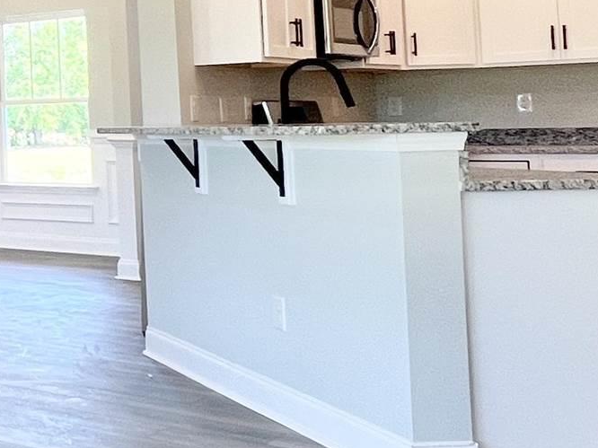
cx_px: -351
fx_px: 1036
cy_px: 79
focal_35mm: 60
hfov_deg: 23.8
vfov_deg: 24.0
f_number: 1.8
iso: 100
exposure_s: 1/120
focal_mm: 1.57
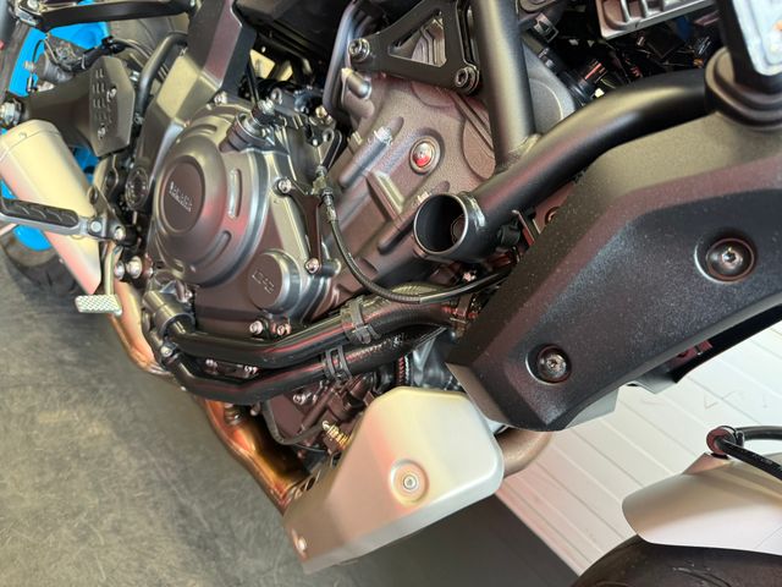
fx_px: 542
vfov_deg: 56.8
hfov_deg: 71.6
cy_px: 294
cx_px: 391
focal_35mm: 24
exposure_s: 1/50
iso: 250
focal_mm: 6.76
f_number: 1.78
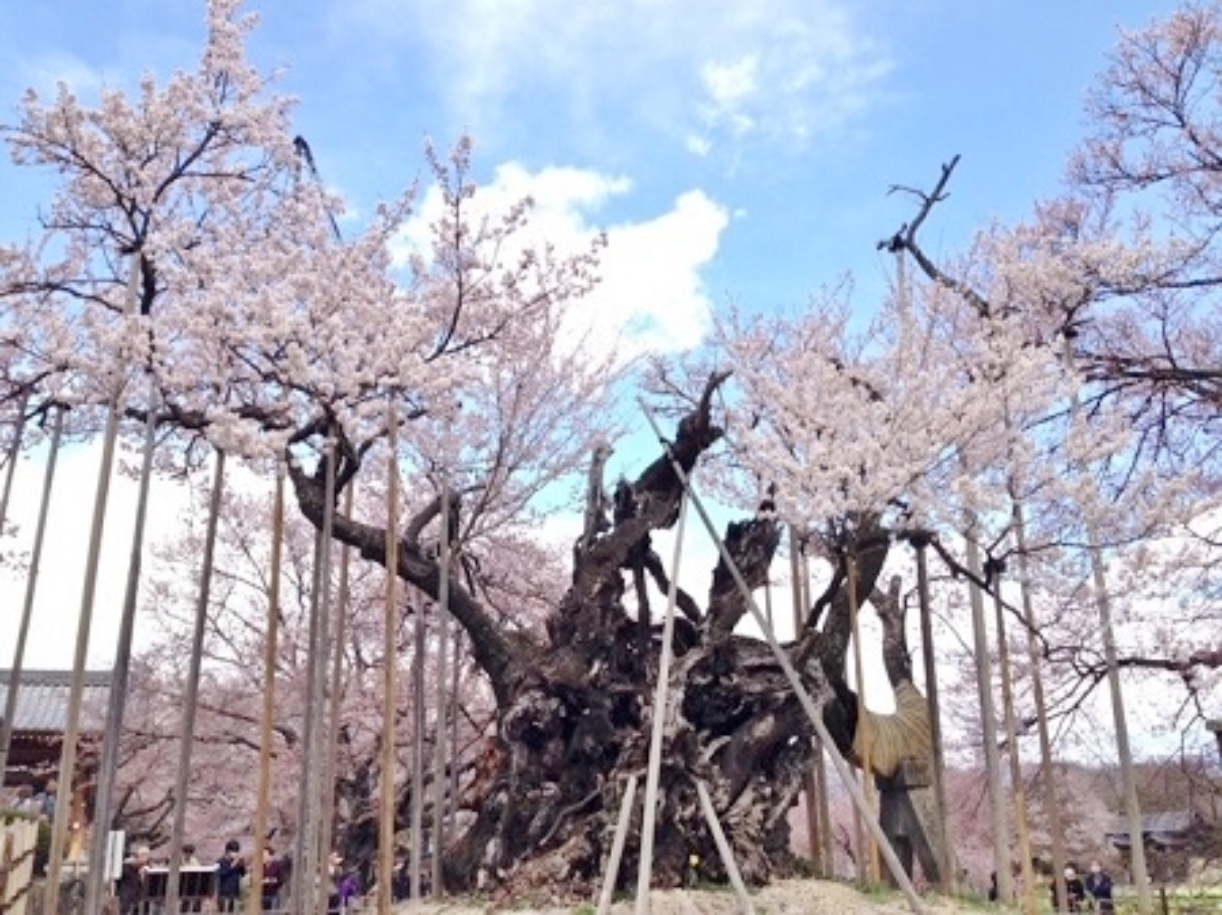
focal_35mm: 33
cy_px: 458
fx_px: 1164
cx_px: 611
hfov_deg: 55.4
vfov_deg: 42.9
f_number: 2.4
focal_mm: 4.12
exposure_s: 1/638
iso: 50
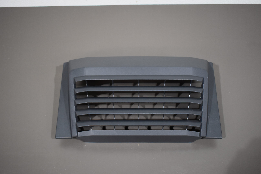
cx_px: 130
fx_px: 294
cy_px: 87
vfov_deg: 33.0
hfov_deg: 47.9
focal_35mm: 40
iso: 900
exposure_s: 1/125
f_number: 4
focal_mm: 27
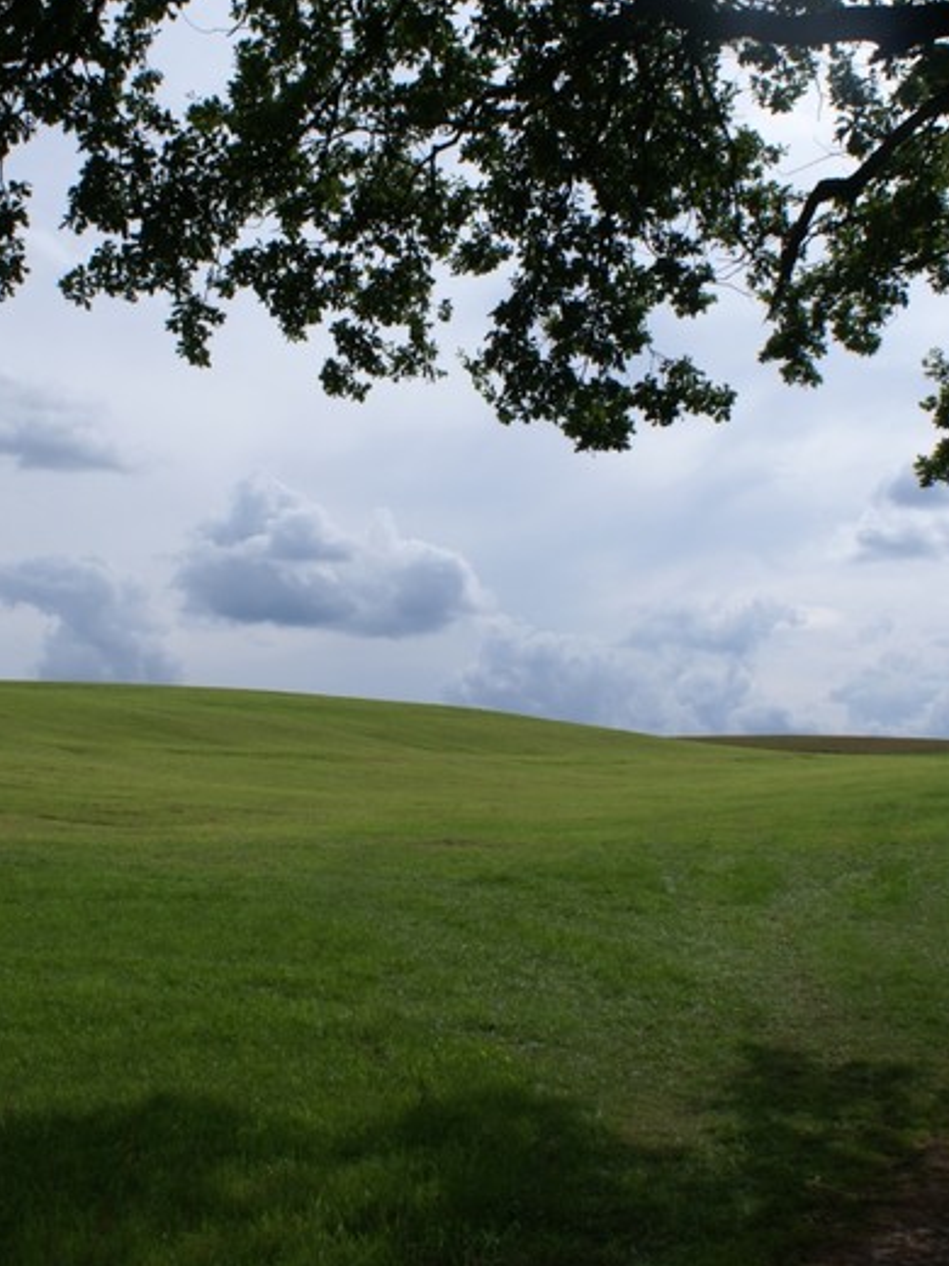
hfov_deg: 35.9
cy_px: 637
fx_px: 1462
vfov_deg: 46.8
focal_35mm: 40
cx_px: 443
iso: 100
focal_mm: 18
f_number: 10
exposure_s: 1/500
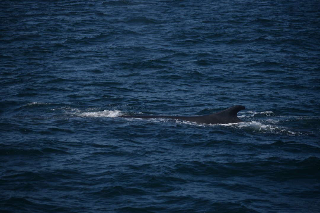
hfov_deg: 12.2
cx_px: 160
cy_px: 106
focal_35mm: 168
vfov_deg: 8.2
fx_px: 1493
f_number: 4.8
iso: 200
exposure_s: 1/4000
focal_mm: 112
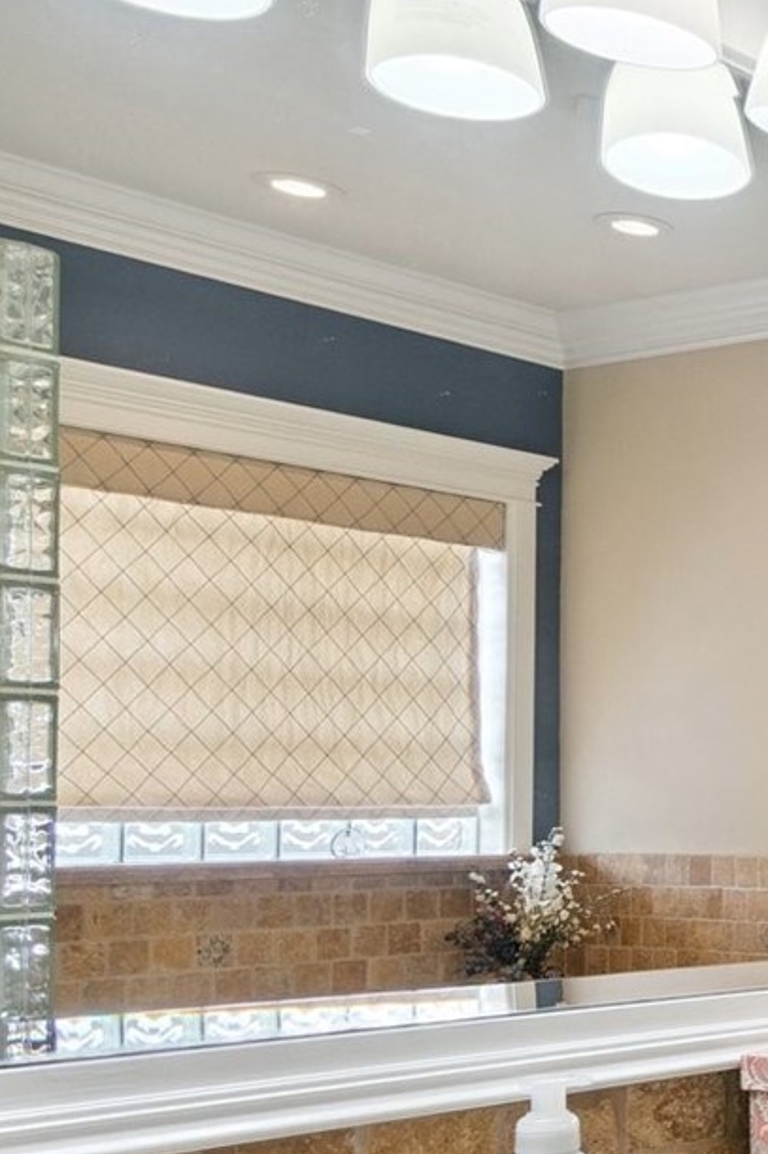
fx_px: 1601
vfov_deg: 38.8
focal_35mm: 50
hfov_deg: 18.0
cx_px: 1557
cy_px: 832
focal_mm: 10
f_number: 6.3
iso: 200
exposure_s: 1/100
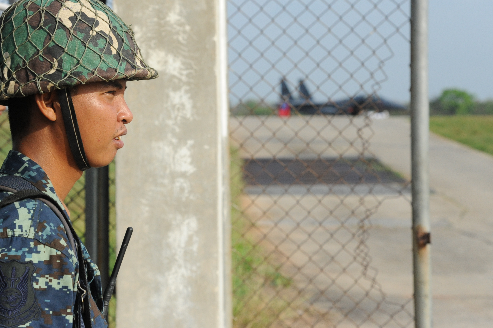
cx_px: 244
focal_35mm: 82
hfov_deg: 24.8
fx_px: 1122
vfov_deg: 16.6
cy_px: 141
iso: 2500
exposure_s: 1/5000
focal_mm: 70
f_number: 5.6
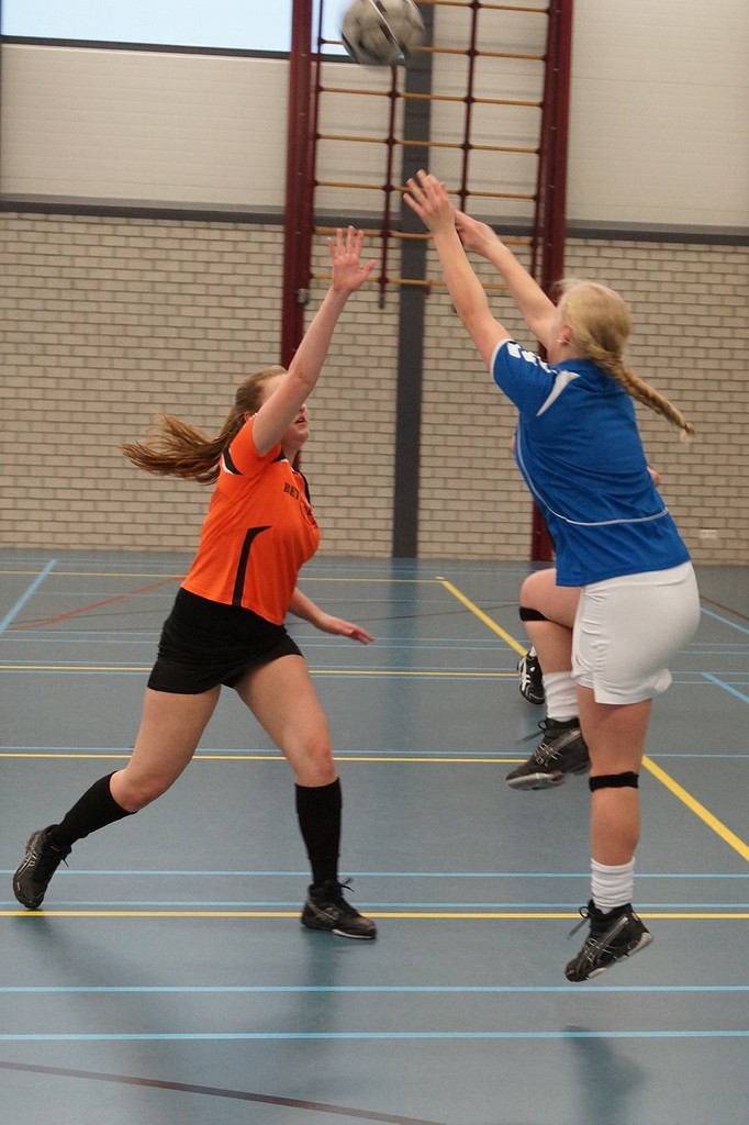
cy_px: 562
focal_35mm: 52
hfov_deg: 25.7
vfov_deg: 37.9
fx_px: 1639
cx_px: 374
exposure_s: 1/200
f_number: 2.8
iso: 1000
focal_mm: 35
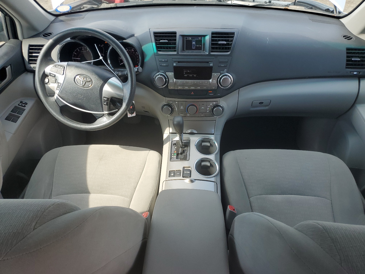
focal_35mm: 26
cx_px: 182
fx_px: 274
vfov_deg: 53.1
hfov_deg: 67.3
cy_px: 137
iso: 50
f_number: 1.5
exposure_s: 1/476
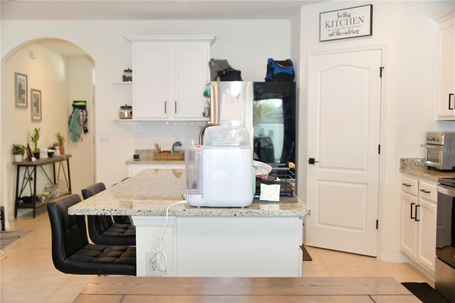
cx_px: 228
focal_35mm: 42
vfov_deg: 31.9
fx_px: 531
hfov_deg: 46.4
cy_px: 152
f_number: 4
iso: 640
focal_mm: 42
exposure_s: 1/50
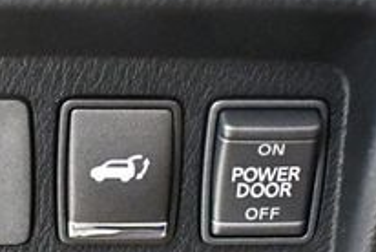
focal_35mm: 112
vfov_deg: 12.1
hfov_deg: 18.1
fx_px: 1171
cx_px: 69
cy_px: 265
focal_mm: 18
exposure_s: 1/25
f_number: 3.5
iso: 12800
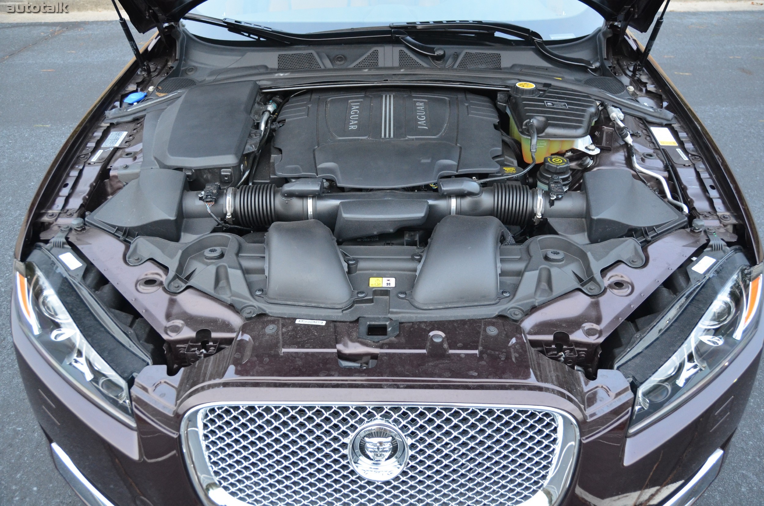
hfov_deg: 62.0
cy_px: 253
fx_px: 635
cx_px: 382
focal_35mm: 30
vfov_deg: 43.4
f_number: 3.5
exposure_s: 1/100
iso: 1600
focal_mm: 20
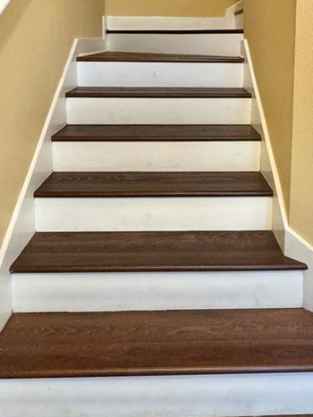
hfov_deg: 39.4
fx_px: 434
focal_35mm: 36
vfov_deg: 48.8
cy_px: 90
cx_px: 190
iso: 500
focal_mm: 2.22
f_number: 2.2
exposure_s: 1/60
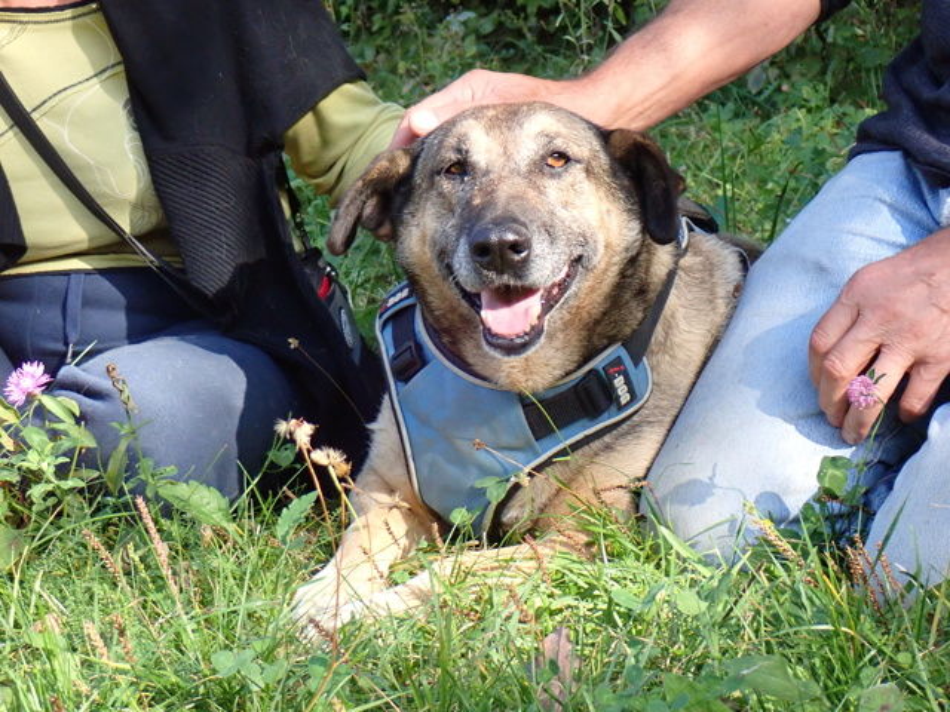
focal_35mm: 88
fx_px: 2415
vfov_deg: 16.8
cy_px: 356
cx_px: 475
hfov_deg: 22.3
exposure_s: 1/500
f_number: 4.5
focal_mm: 15.66
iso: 640
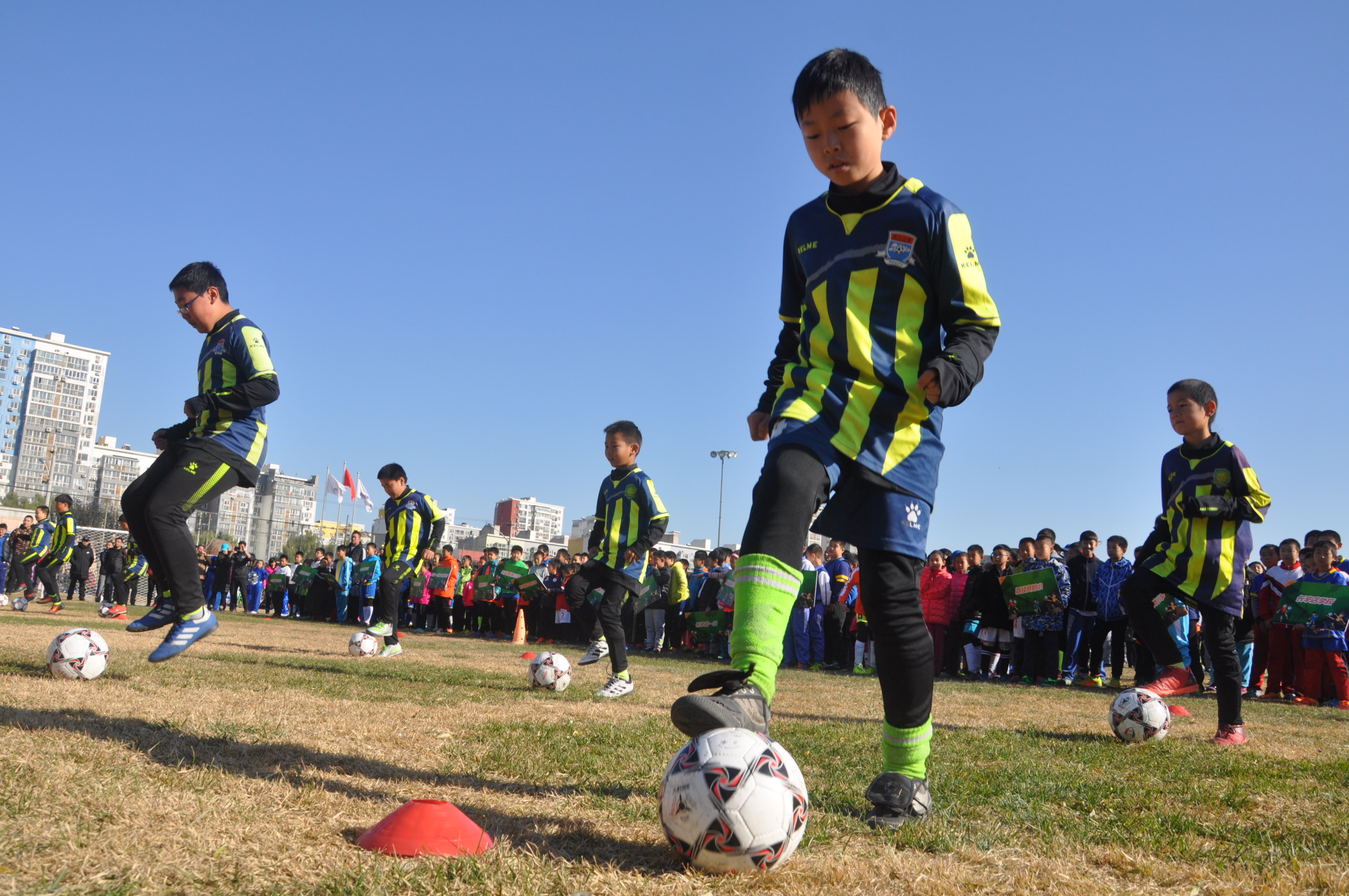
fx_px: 1011
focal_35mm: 27
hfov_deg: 67.4
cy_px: 448
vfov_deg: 47.8
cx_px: 674
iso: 200
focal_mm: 18
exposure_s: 1/320
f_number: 9
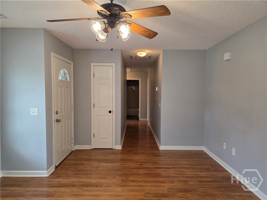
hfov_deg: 73.9
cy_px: 100
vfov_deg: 58.9
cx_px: 134
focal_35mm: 23
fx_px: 177
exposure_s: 1/120
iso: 125
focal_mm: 6.3
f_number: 1.7
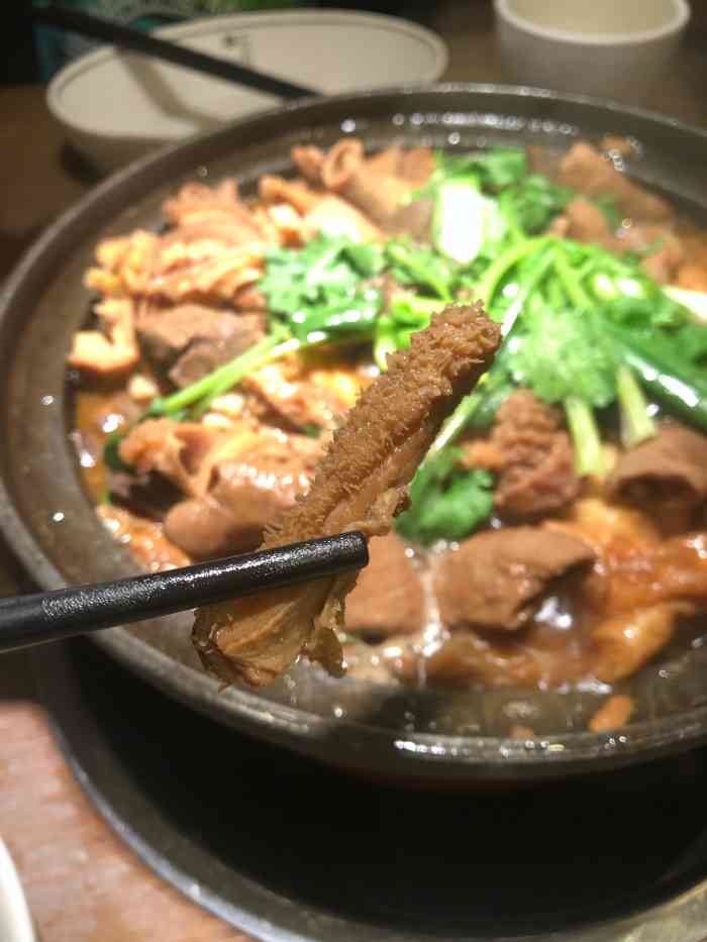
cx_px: 354
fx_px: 762
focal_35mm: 28
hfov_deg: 49.8
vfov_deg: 63.4
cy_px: 471
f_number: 1.8
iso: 40
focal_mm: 4
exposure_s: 1/17
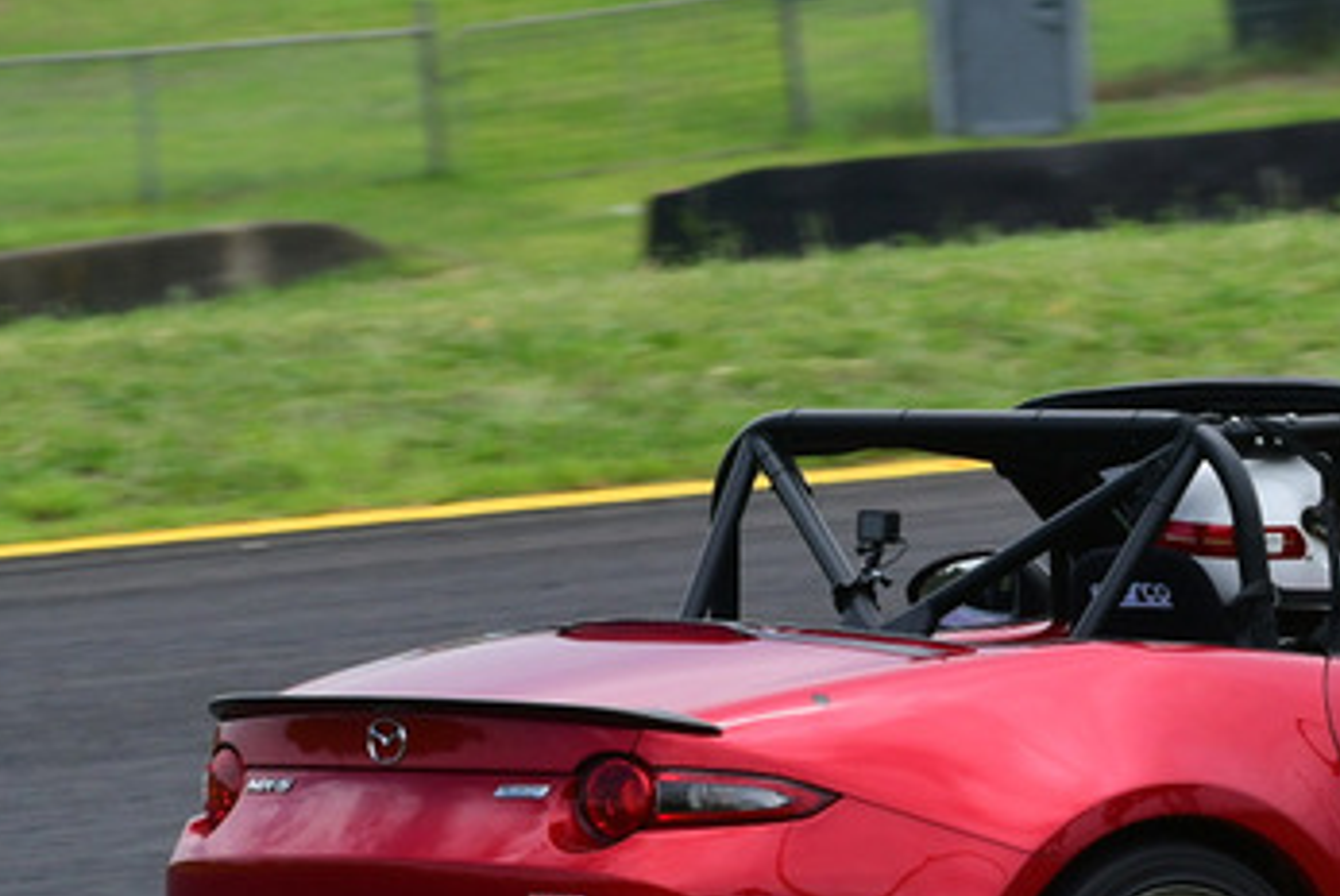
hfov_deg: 3.0
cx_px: 1452
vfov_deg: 2.0
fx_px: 25779
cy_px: 433
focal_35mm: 692
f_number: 11
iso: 640
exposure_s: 1/640
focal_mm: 200
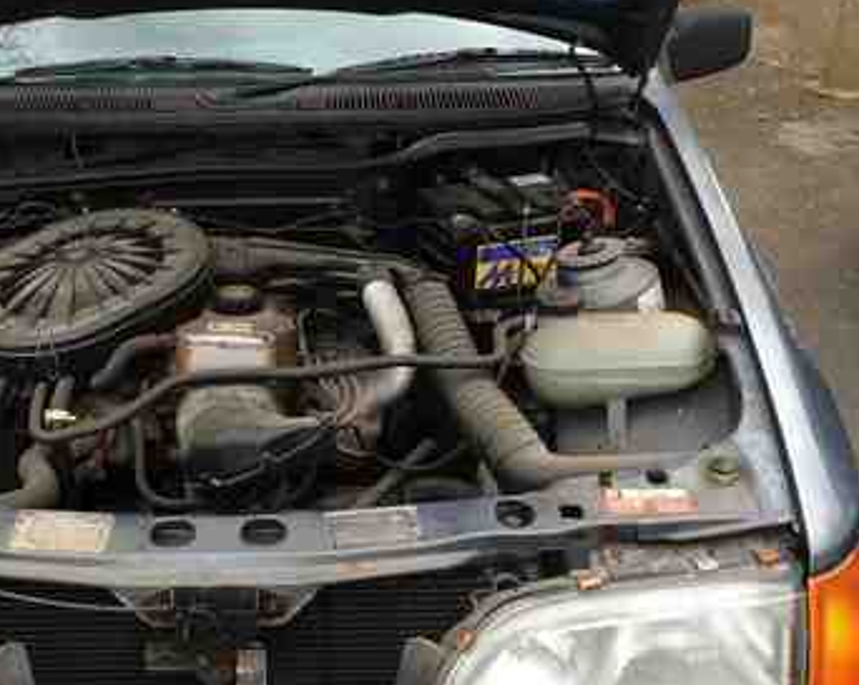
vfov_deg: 28.5
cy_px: 429
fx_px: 1346
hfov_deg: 35.1
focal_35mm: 53
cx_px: 296
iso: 40
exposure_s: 1/120
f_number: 2.2
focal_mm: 4.15
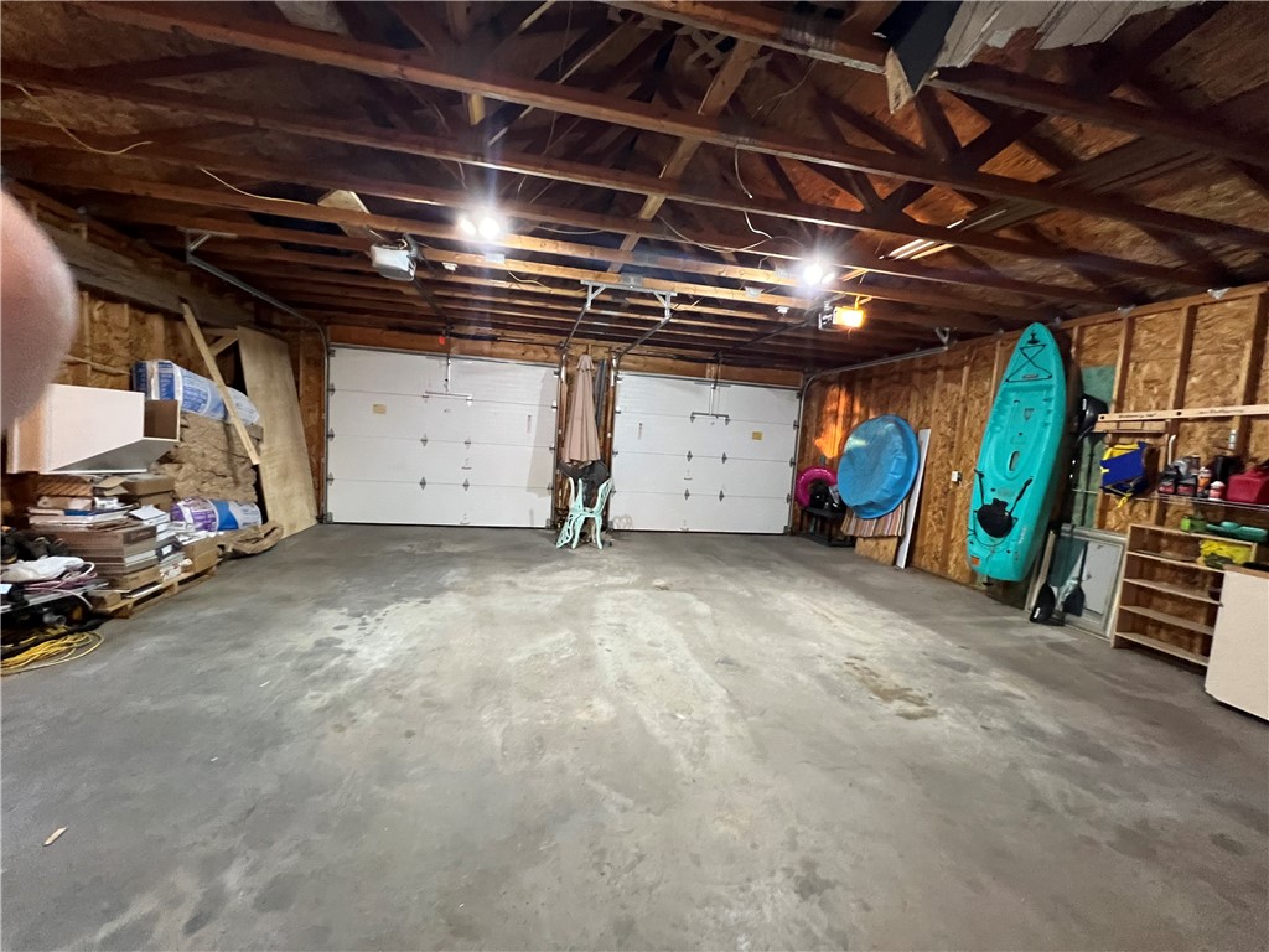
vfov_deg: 89.9
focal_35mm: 13
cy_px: 476
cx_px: 634
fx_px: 477
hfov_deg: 106.2
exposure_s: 1/60
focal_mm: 1.57
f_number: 1.8
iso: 640
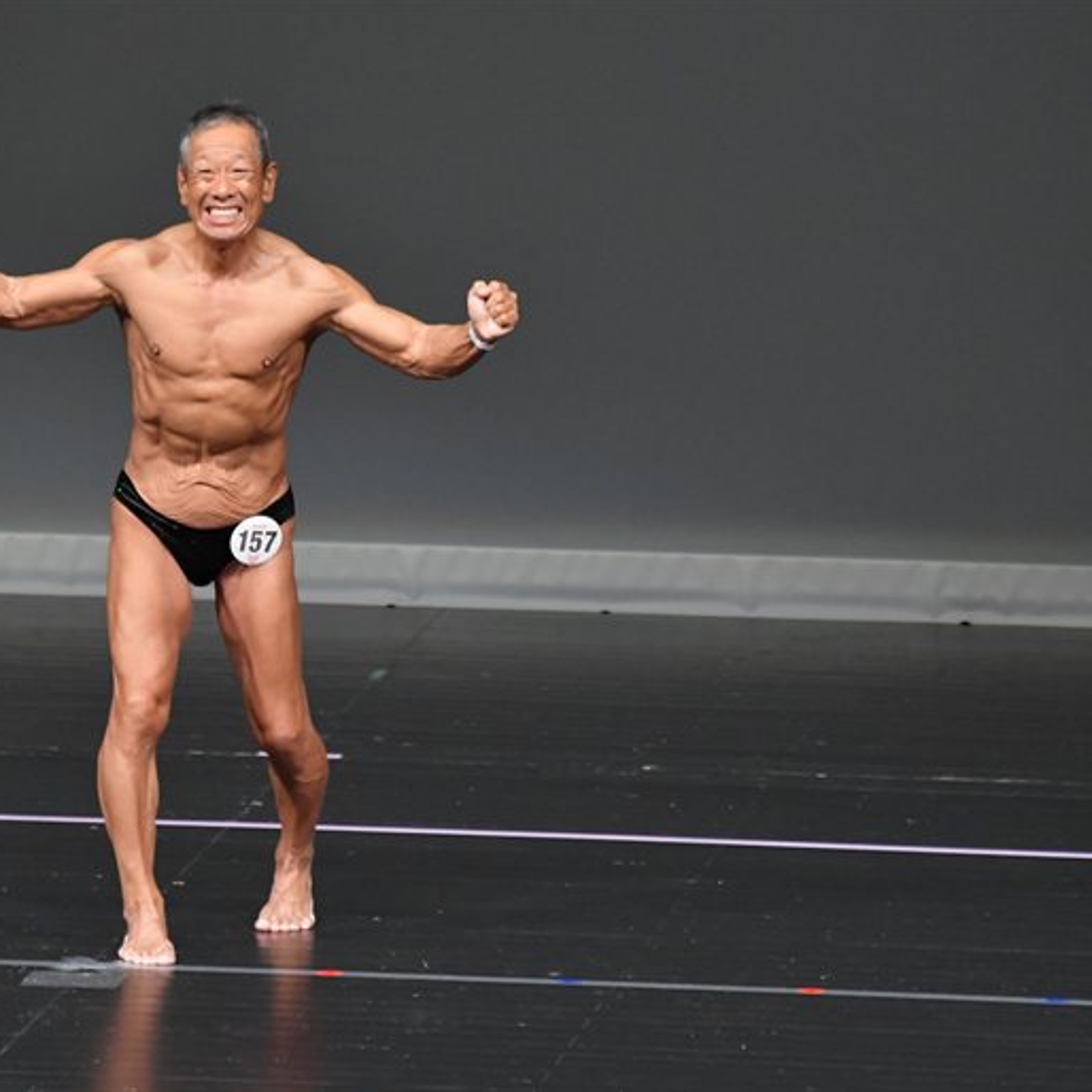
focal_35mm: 442
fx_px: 15775
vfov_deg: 4.0
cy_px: 546
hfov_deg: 4.0
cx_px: 369
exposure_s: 1/400
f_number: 5.6
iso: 4000
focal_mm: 230
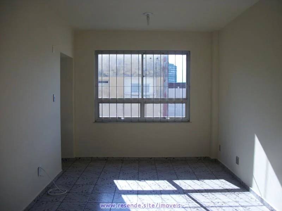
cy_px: 106
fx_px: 261
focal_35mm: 32
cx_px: 141
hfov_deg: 56.8
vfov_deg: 44.2
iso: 80
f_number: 8.8
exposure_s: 1/60
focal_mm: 5.7
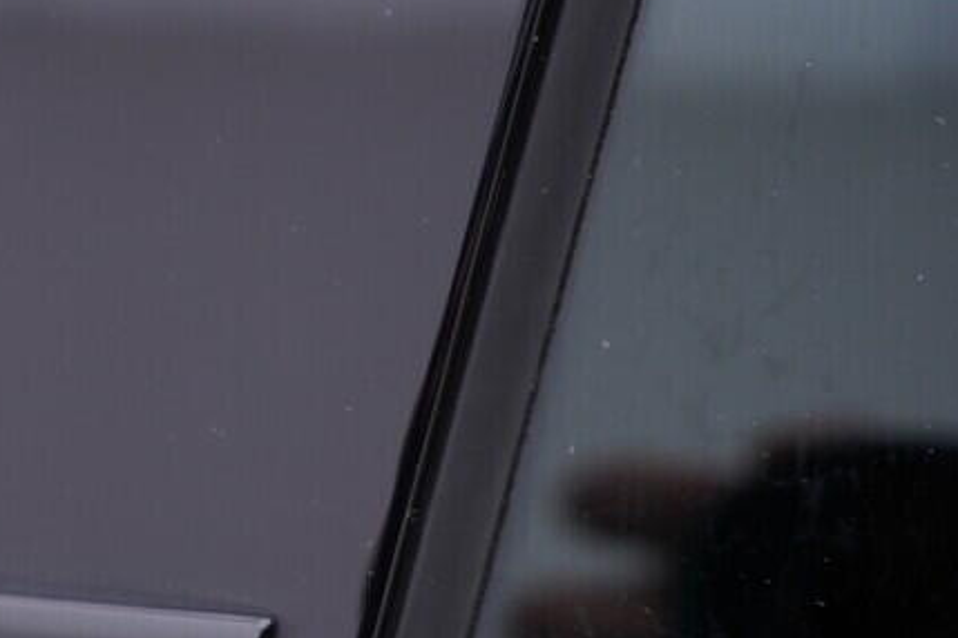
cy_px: 637
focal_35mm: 86
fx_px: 2288
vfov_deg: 15.6
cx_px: -141
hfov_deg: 22.1
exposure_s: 1/50
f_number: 3.2
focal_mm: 24
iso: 125
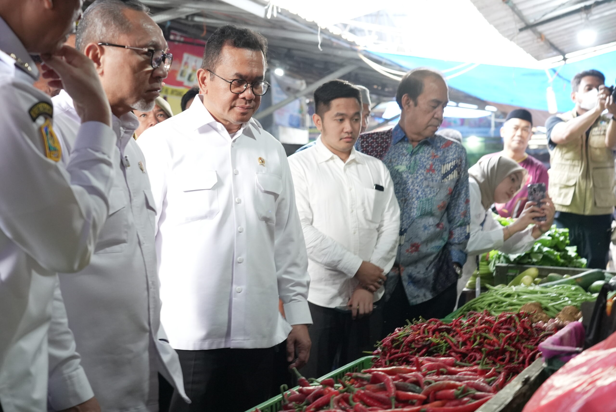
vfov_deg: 26.0
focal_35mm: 52
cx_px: 308
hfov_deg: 38.2
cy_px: 206
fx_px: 890
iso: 5000
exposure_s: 1/60
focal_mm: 52
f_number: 5
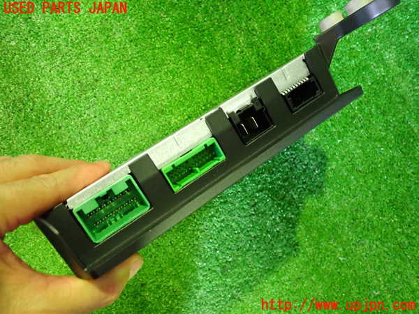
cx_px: 210
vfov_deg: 46.8
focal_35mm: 30
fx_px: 363
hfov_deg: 60.0
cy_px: 157
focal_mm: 5.4
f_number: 2.3
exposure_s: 1/25
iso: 800
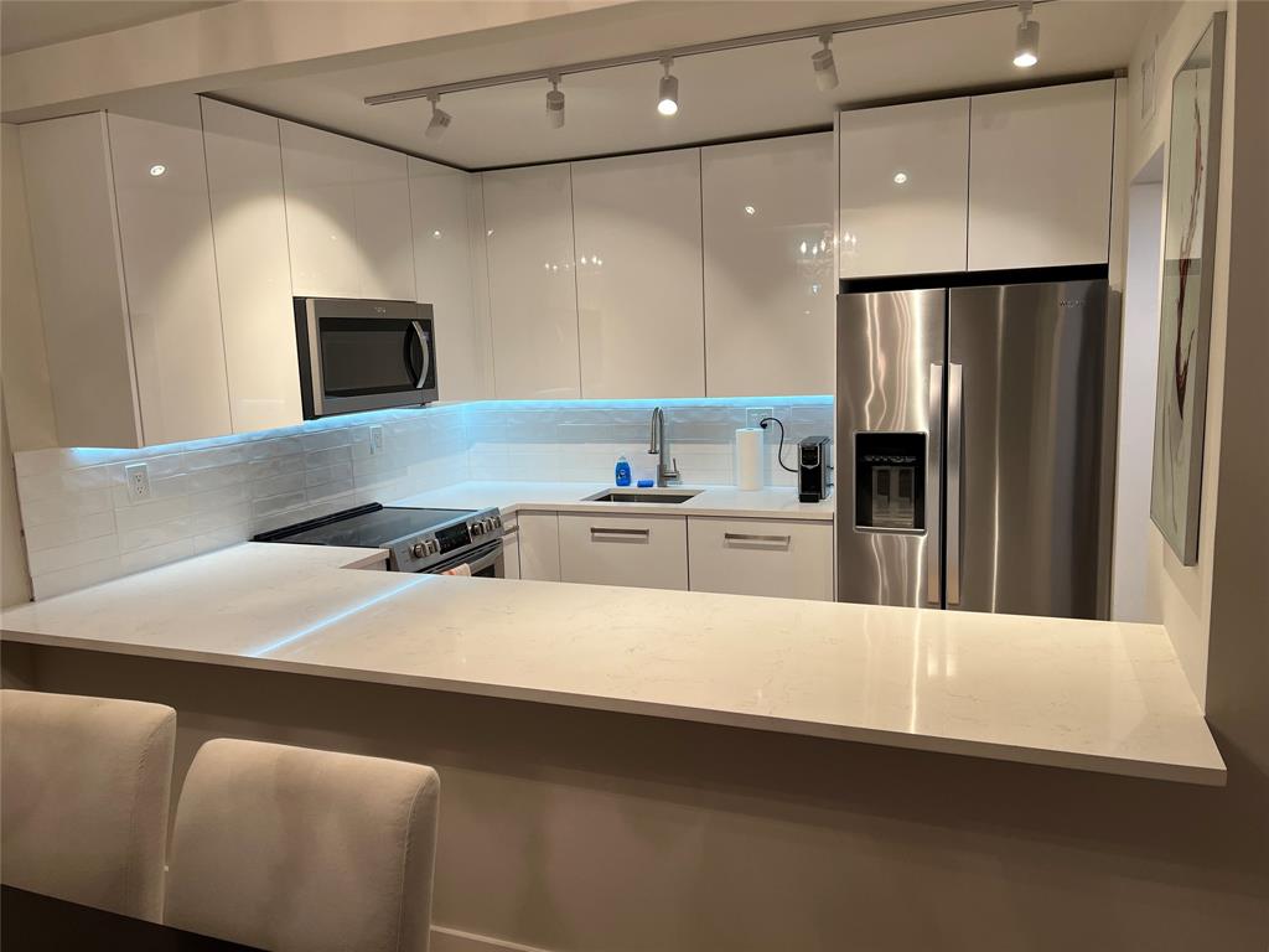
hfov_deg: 67.3
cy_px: 476
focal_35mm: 26
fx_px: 953
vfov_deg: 53.1
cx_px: 634
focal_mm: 5.7
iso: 80
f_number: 1.5
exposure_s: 1/120
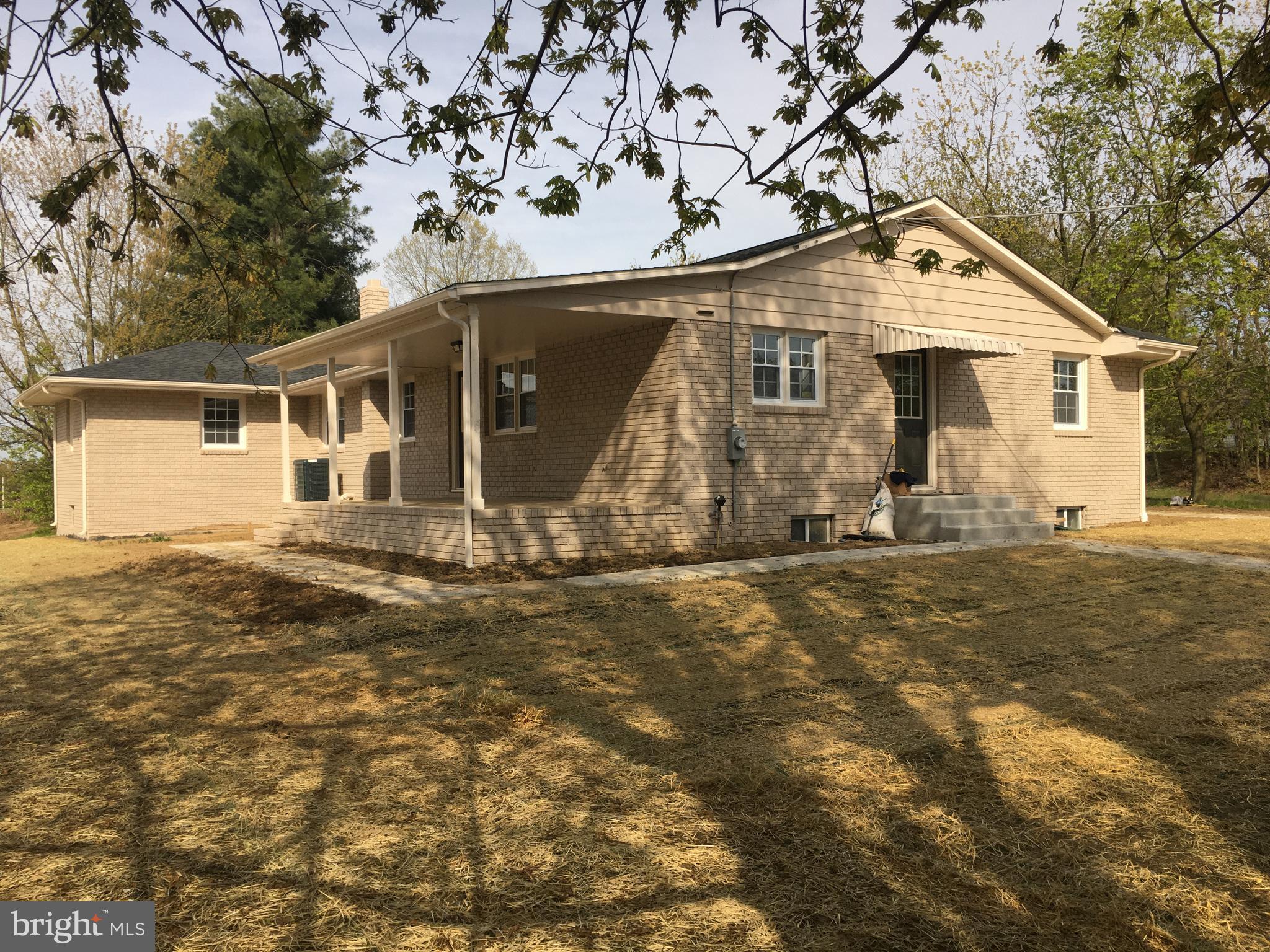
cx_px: 635
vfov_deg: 48.2
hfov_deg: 61.7
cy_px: 476
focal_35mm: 29
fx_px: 1064
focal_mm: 4.15
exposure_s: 1/1789
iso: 32
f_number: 2.2
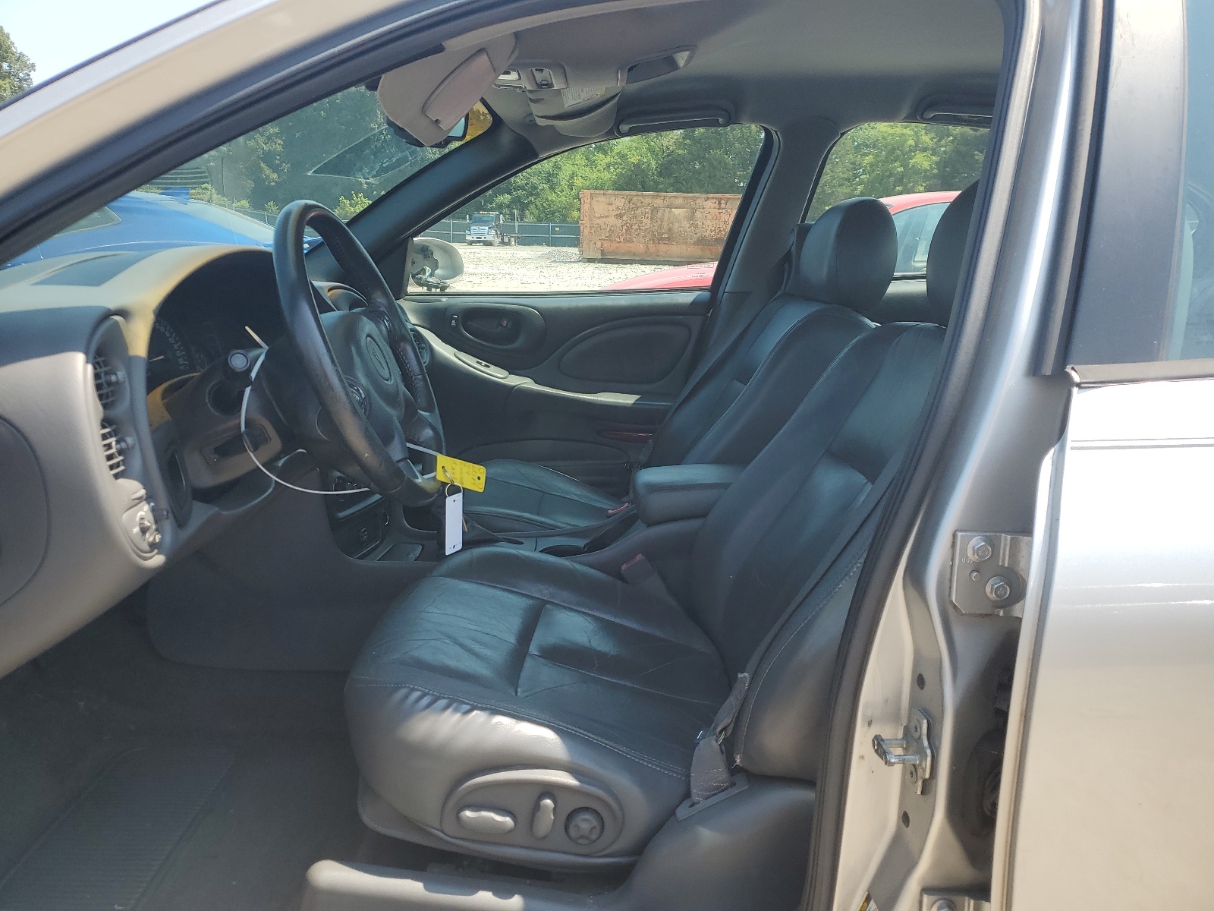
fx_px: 912
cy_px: 456
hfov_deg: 67.3
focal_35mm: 26
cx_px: 607
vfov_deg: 53.1
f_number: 1.5
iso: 50
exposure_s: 1/1000
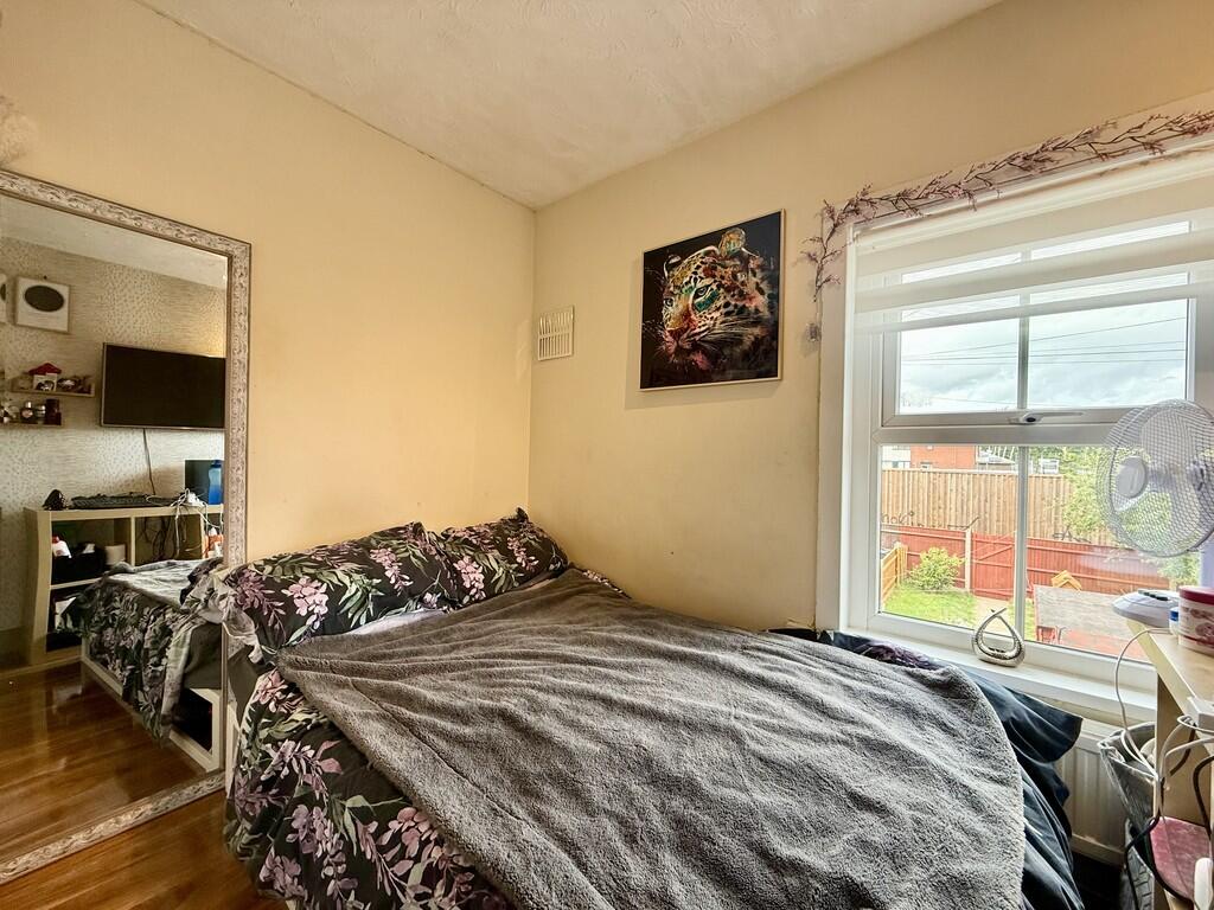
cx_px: 607
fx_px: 491
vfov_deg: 85.7
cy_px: 455
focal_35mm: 14
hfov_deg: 102.1
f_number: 2.2
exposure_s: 1/99
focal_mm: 2.22
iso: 125
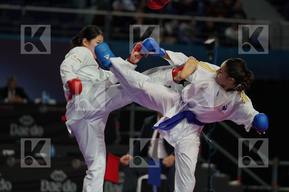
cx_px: 144
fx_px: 1734
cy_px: 96
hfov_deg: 9.5
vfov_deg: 6.4
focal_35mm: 216
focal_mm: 144
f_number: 2.8
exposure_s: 1/1000
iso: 800
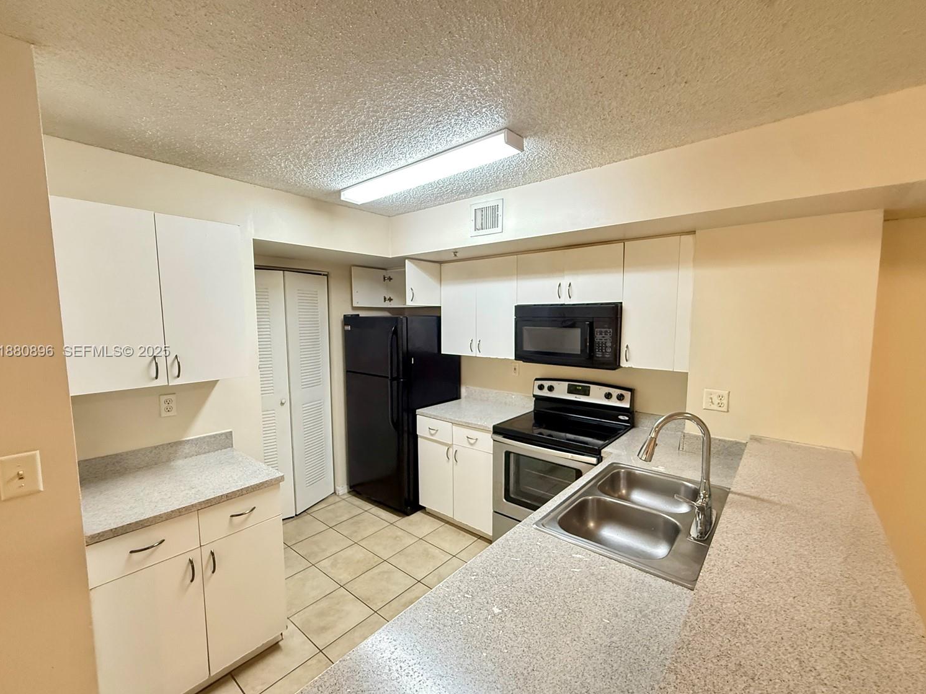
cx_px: 473
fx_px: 401
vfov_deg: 81.7
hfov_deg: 98.2
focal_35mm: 15
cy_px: 352
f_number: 2.2
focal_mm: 2.22
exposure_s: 1/60
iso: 640
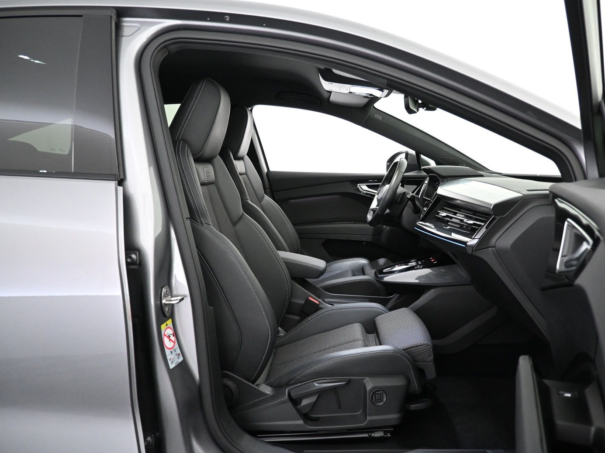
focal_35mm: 27
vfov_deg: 51.3
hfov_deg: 65.0
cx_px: 345
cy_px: 226
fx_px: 472
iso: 3600
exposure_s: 1/60
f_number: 3.5
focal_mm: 16
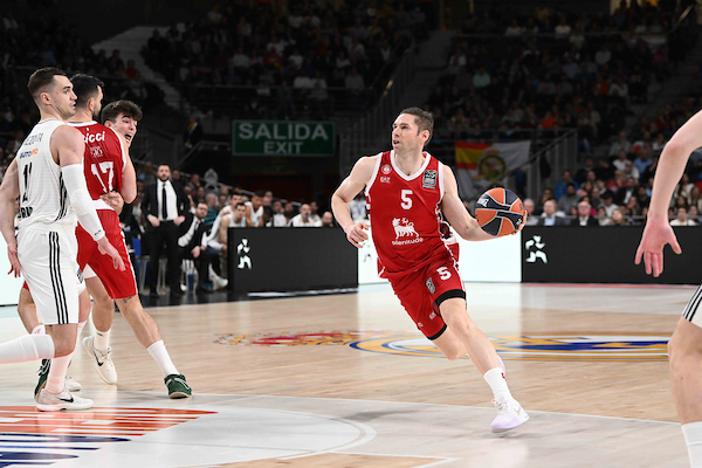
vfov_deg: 14.9
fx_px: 1794
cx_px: 351
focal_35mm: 92
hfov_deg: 22.1
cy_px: 234
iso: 2500
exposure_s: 1/1600
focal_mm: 92
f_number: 3.5
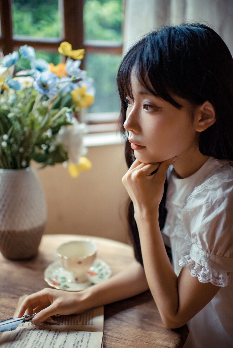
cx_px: 116
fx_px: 340
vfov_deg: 54.4
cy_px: 174
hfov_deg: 37.9
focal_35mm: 35
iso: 2000
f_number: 1.4
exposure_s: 1/640
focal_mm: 35
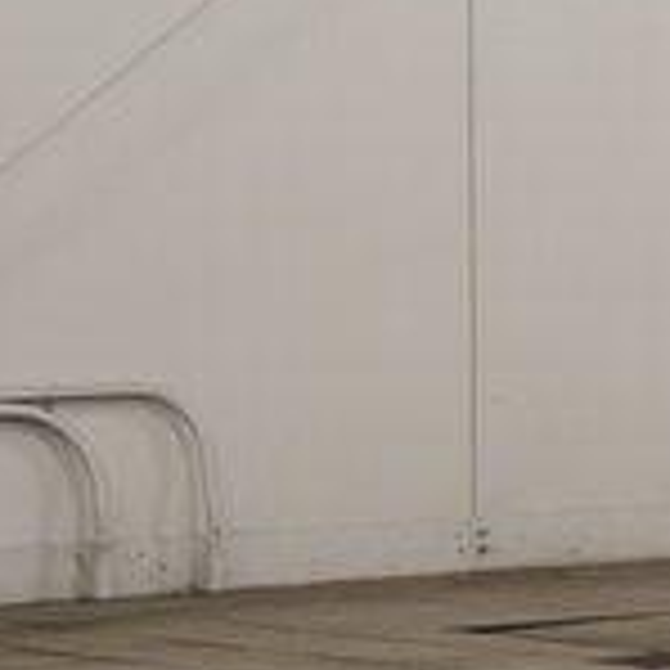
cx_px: 2253
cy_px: 182
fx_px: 6699
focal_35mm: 306
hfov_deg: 5.3
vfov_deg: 5.7
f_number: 7.1
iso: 400
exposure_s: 1/30
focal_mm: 35
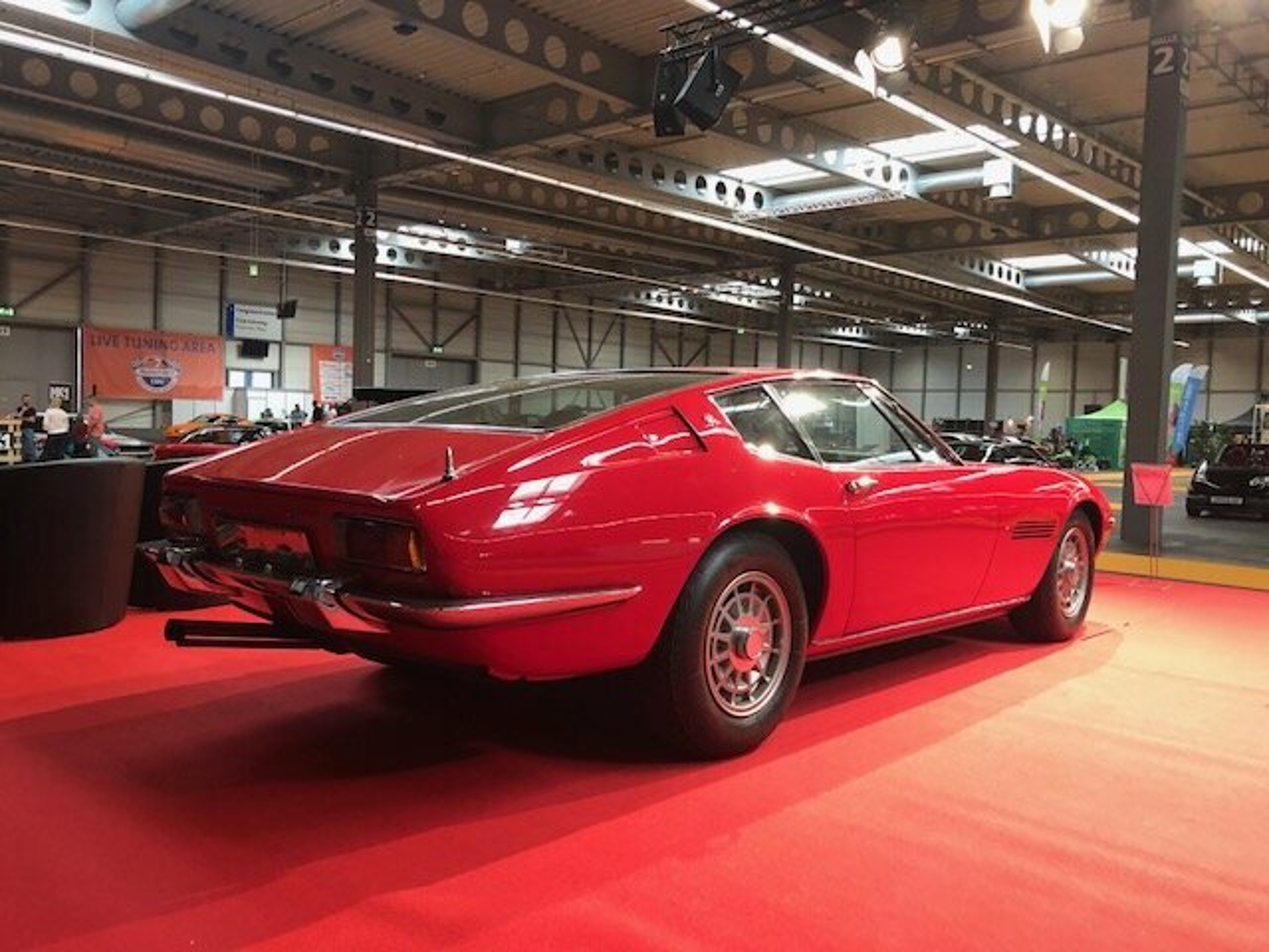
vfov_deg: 49.7
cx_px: 634
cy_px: 476
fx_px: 1026
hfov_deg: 63.4
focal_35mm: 28
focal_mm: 4
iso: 40
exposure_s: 1/25
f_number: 1.8
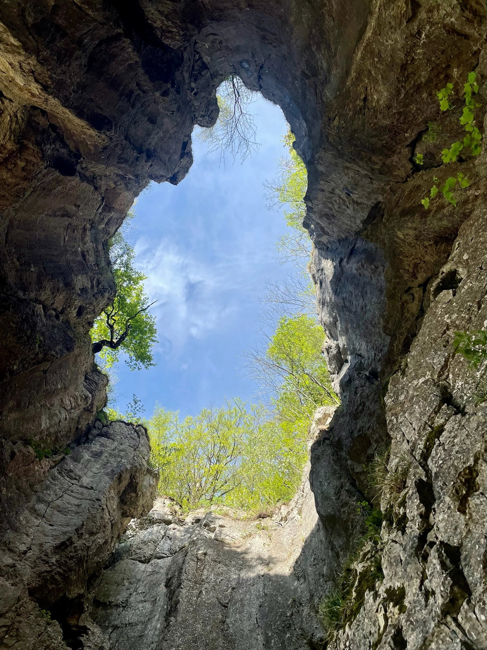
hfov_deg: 53.1
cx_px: 244
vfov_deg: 67.3
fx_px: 488
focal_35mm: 26
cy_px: 325
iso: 32
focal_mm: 4.2
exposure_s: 1/1383
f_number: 1.6
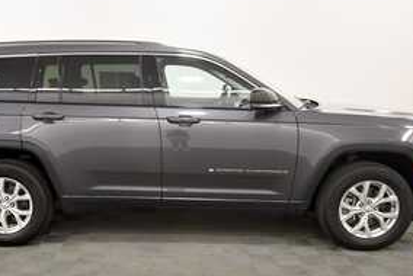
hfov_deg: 50.4
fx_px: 436
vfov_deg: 35.1
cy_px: 147
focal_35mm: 38
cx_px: 167
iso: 1100
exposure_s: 1/125
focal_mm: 18
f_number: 5.3
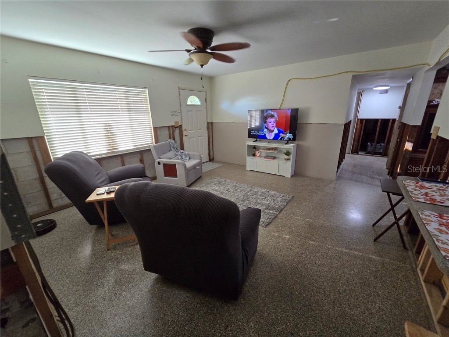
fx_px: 169
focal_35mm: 13
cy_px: 168
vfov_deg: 89.9
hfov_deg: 106.2
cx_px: 224
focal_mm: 2.2
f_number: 2.2
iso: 320
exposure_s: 1/100
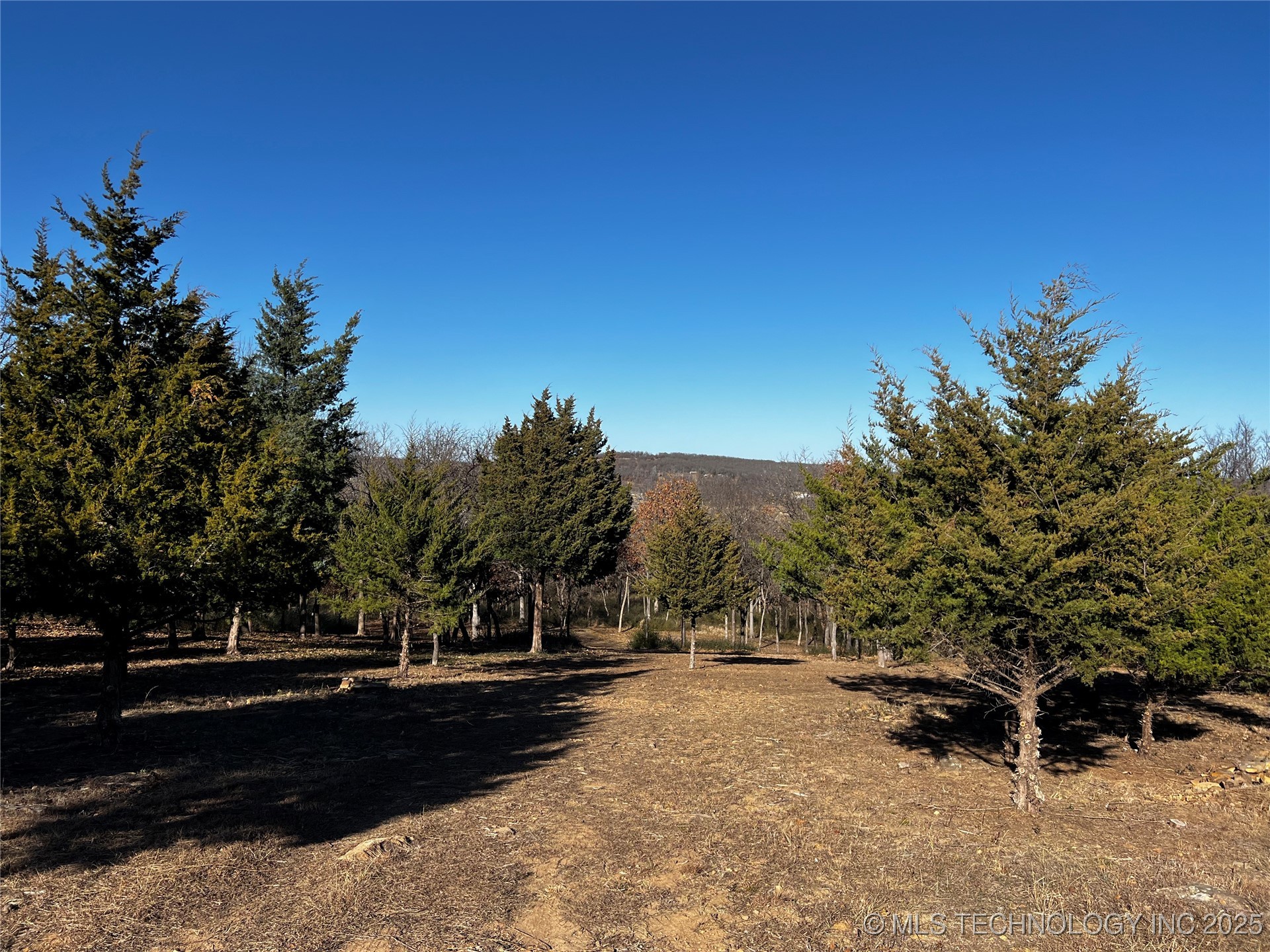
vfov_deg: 53.1
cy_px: 476
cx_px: 635
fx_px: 954
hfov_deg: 67.3
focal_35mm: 26
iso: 50
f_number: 1.5
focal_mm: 5.7
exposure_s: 1/4444
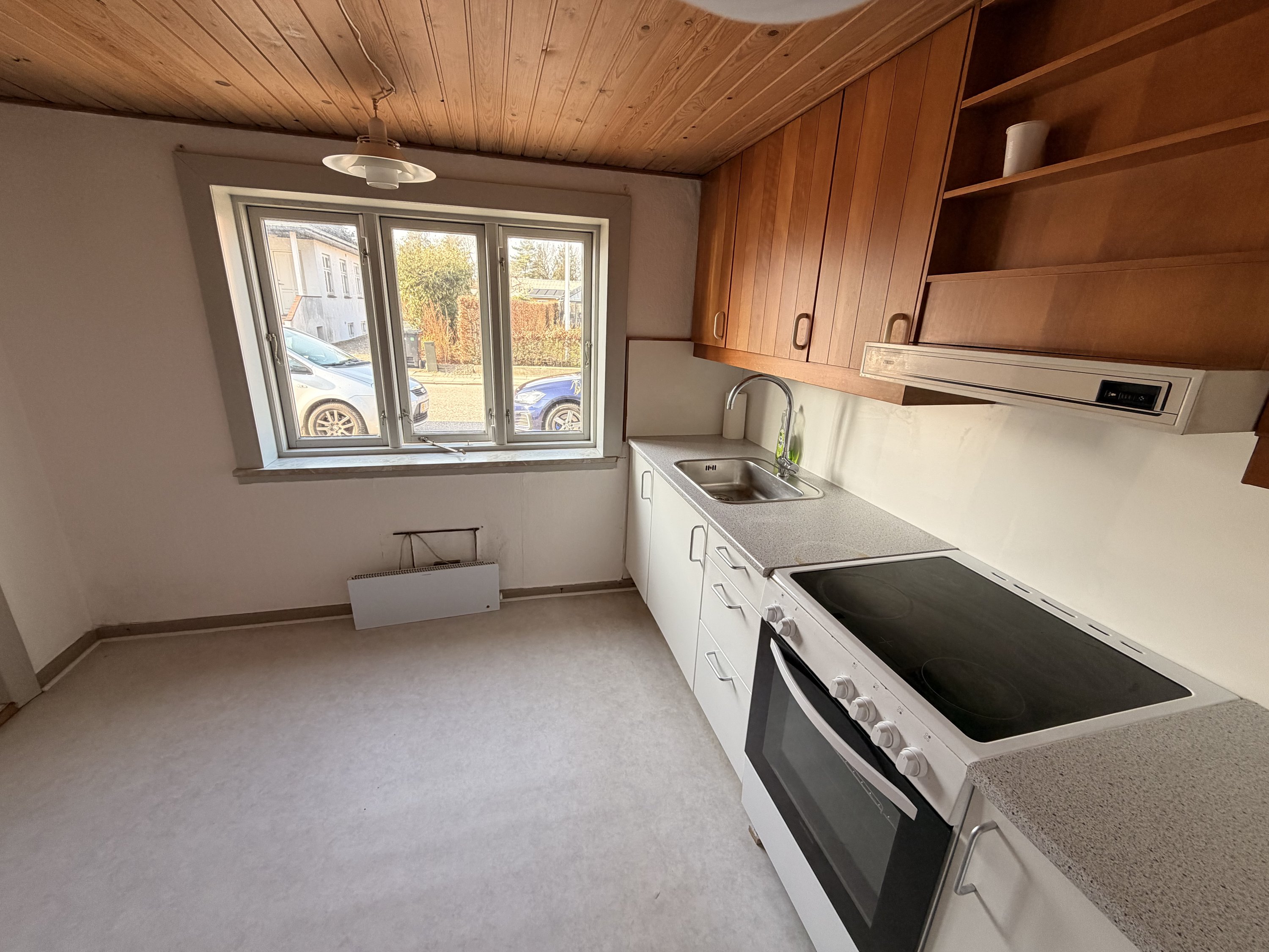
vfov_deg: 85.7
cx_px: 634
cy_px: 476
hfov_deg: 102.1
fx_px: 513
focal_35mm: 14
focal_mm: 2.22
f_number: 2.2
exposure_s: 1/121
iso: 160
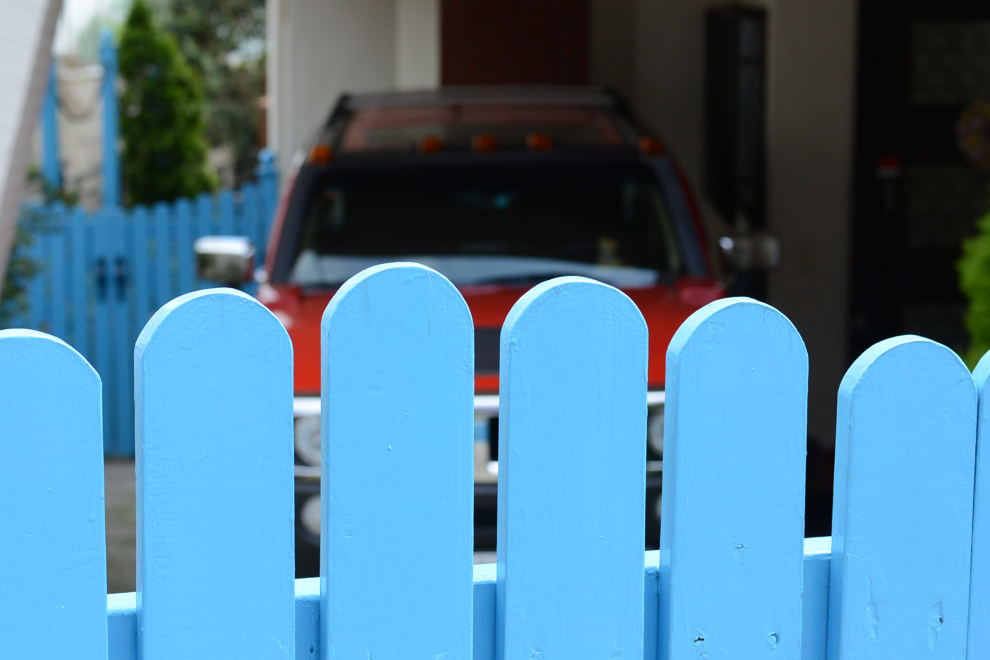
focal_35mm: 86
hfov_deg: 23.6
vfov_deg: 15.9
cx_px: 495
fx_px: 2365
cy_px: 330
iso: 160
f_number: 4
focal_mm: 32
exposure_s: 1/640
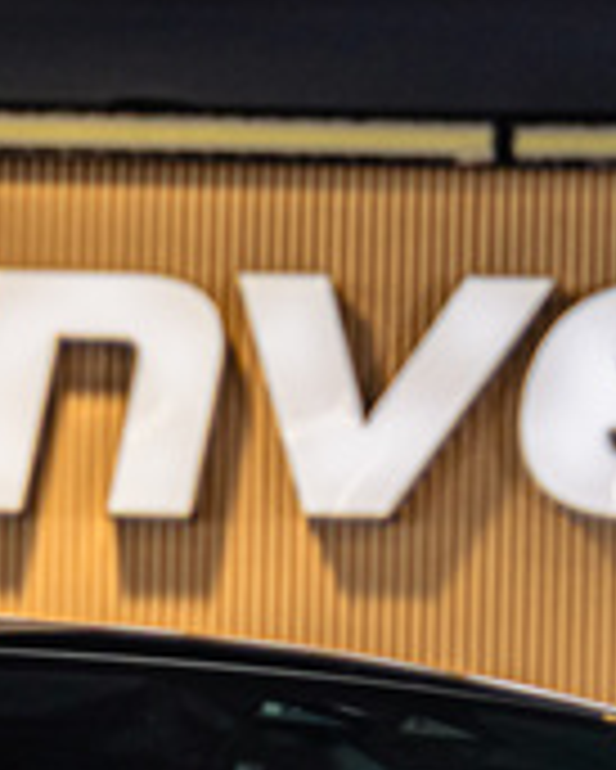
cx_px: 483
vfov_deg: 4.5
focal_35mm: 422
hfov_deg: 3.7
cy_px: 1495
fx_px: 9608
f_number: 2.8
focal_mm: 75
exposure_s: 1/160
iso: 250
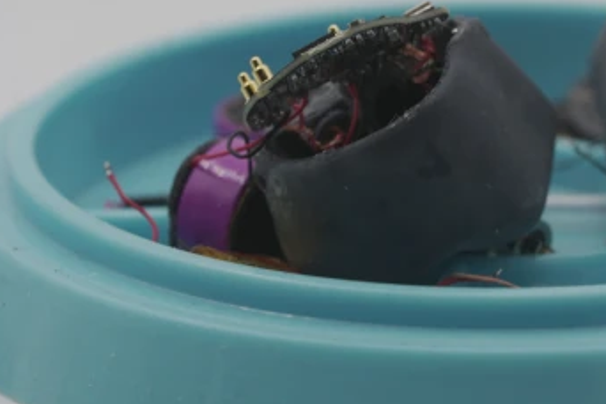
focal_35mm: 217
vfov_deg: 6.3
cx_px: 477
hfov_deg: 9.5
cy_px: 196
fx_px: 3653
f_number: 8
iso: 125
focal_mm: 90
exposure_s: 1/25
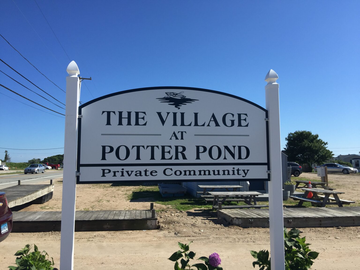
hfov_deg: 61.7
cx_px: 180
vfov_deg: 48.2
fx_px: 302
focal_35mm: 29
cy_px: 135
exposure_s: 1/2083
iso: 32
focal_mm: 4.15
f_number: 2.2
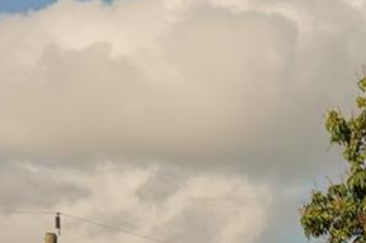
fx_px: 2082
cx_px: 519
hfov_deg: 9.8
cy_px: 444
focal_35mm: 205
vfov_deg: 6.5
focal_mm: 13.56
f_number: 4
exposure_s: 1/1000
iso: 100
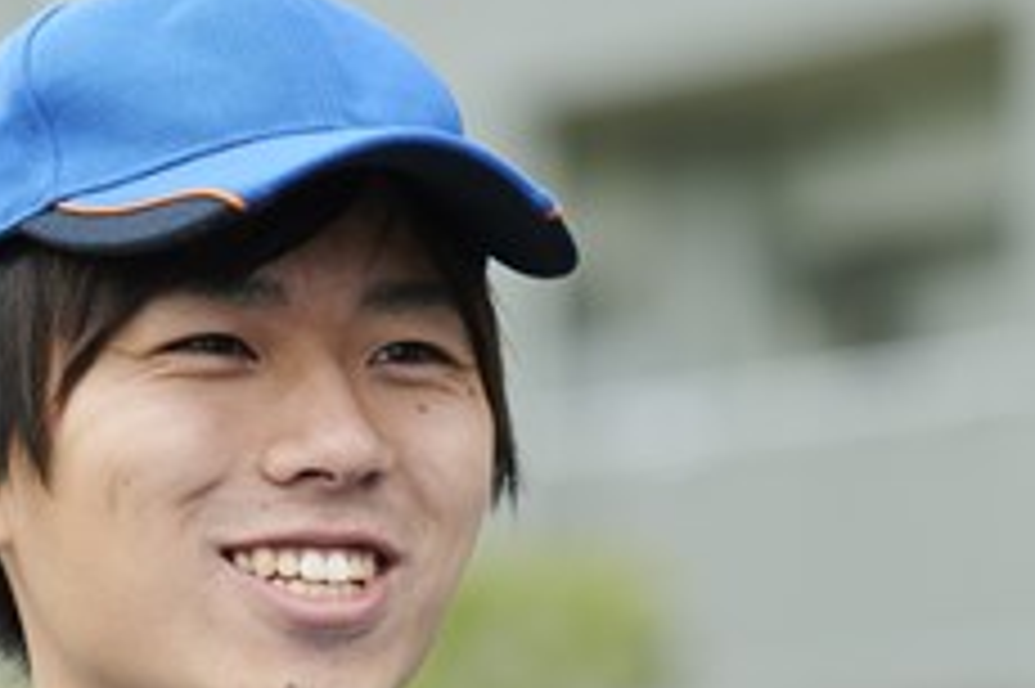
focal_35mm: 439
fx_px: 12612
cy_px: 917
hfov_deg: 4.7
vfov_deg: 3.1
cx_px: 927
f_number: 4.5
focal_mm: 140
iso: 100
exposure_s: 1/250
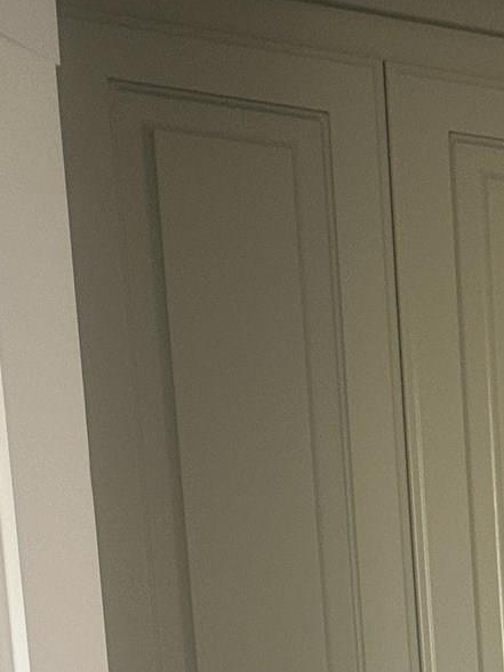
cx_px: 805
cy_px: 1209
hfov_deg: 14.4
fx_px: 1825
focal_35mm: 94
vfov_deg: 17.1
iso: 250
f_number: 1.78
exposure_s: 1/85
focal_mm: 6.86
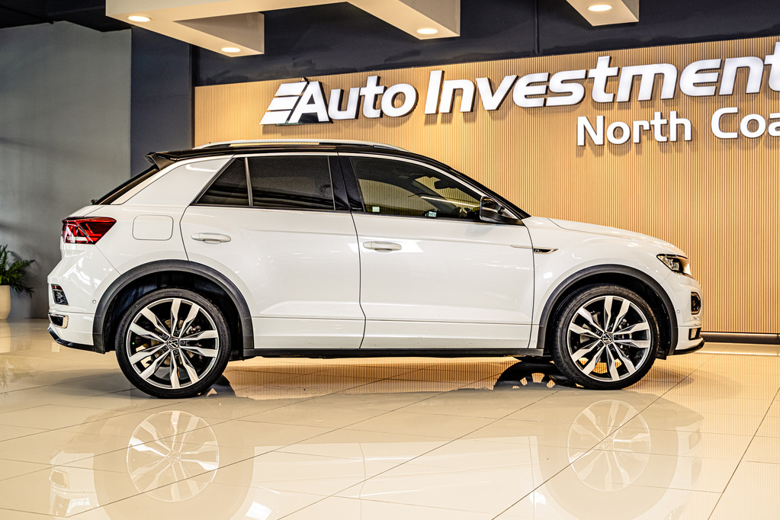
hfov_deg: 44.5
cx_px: 390
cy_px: 260
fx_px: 953
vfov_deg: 30.5
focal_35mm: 44
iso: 640
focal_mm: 44
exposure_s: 1/125
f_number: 4.5
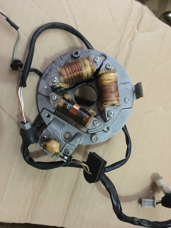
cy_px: 114
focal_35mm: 29
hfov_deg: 48.2
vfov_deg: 61.7
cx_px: 86
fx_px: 191
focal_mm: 4.15
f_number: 2.2
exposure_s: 1/17
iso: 800
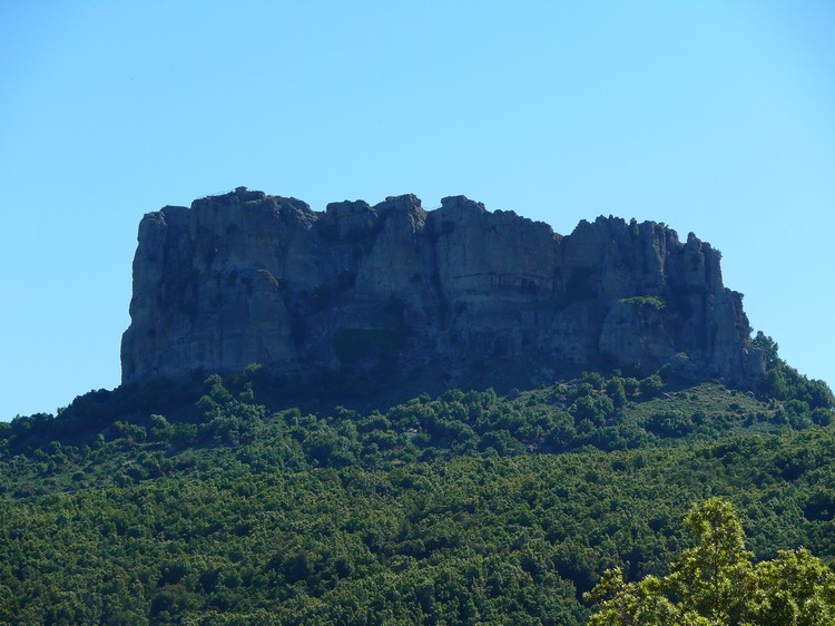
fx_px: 4630
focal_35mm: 192
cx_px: 418
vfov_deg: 7.7
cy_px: 313
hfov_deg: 10.3
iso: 100
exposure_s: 1/250
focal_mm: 40.5
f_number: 4.5
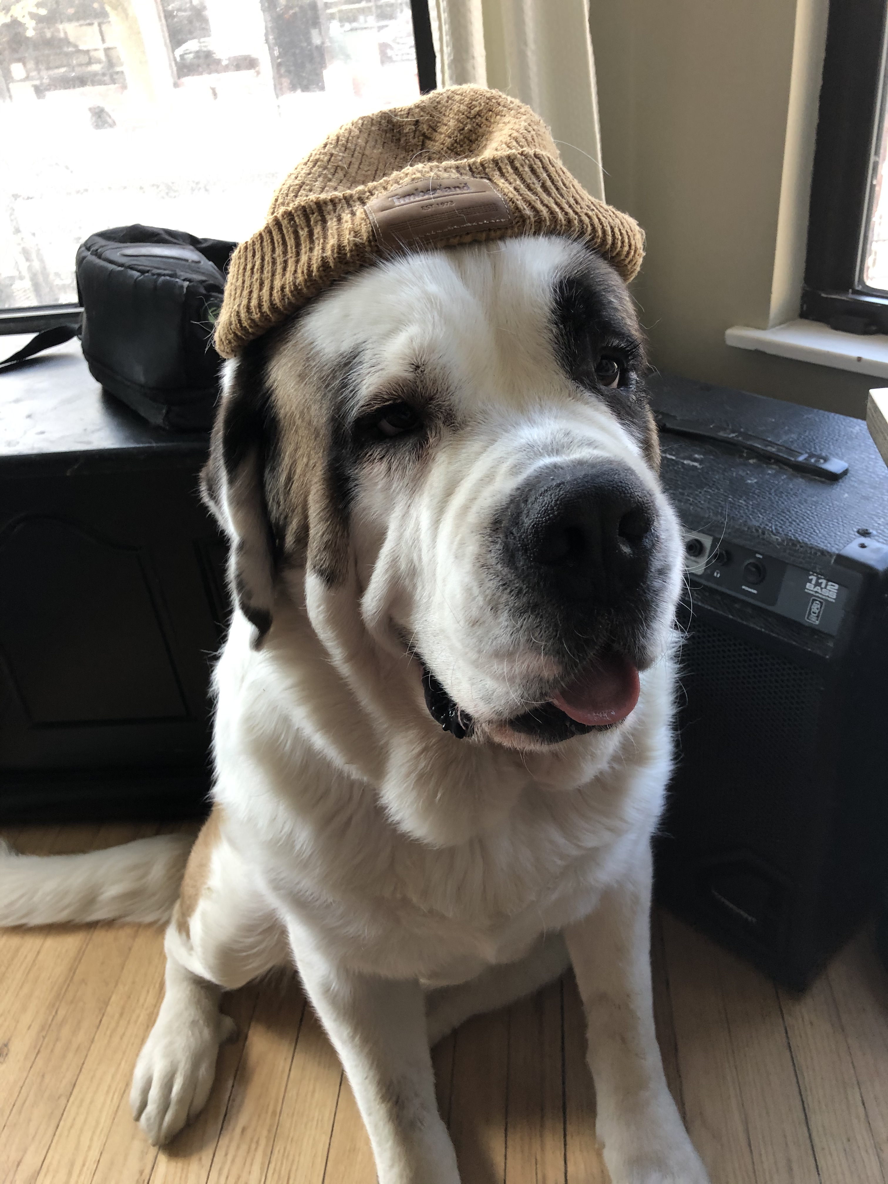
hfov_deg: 49.7
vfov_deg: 63.4
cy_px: 592
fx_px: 958
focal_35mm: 28
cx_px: 444
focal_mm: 3.99
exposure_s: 1/30
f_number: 1.8
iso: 32
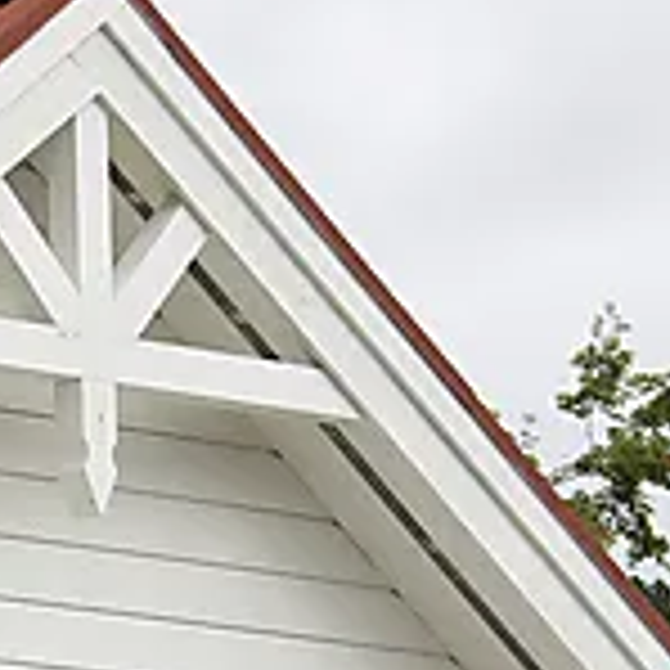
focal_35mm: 306
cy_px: 1212
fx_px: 6701
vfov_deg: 5.6
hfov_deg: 5.4
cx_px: -1394
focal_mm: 42
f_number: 16
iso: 200
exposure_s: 1/160
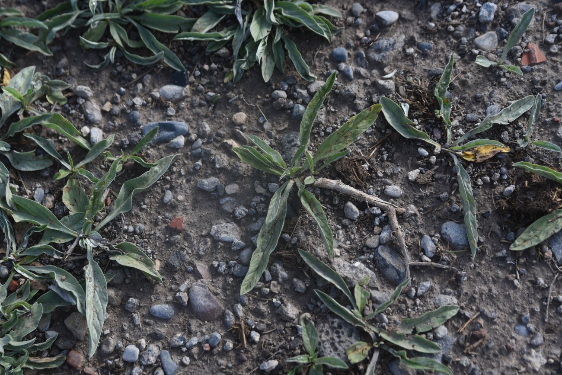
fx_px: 874
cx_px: 281
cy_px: 188
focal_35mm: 56
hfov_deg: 35.6
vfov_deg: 24.2
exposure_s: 1/500
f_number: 5
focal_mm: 56
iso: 160
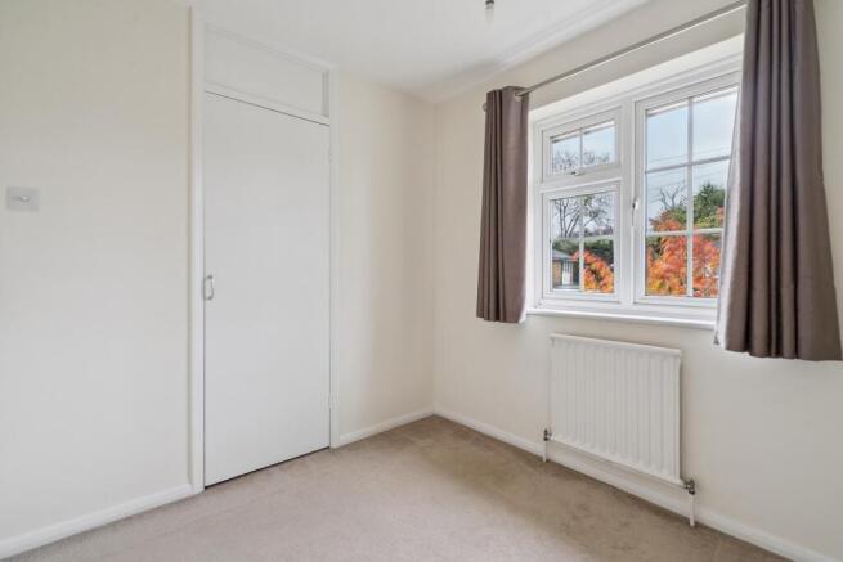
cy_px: 281
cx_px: 422
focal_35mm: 16
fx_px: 375
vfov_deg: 73.8
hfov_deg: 96.7
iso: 320
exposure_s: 1/6
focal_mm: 16
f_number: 8
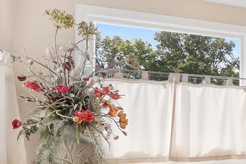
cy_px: 140
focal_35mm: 45
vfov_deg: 28.9
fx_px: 307
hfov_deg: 33.2
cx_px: 313
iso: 400
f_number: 6.3
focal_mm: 8
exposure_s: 1/50
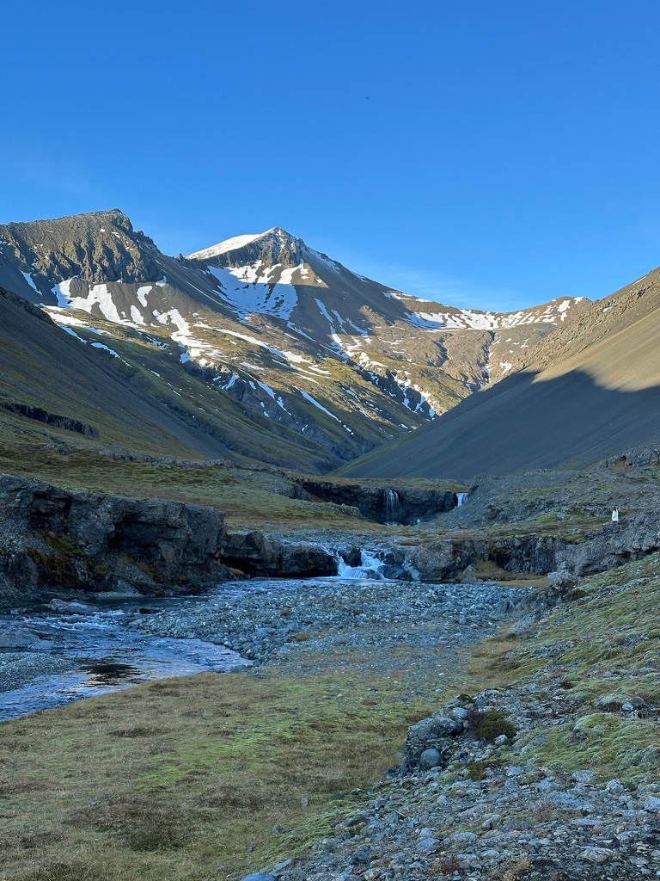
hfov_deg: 30.3
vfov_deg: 39.7
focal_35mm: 48
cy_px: 440
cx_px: 330
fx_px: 1220
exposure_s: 1/1376
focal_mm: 6.86
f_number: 1.78
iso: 64
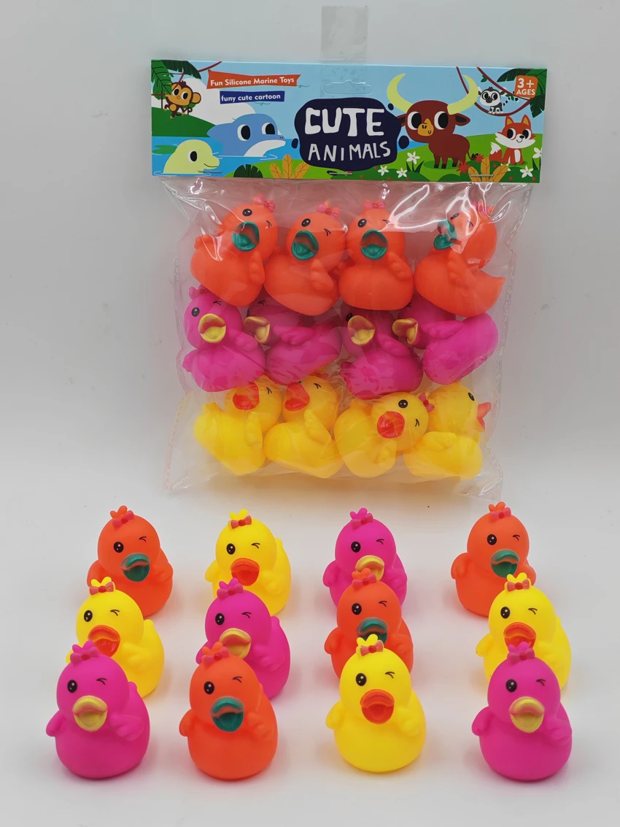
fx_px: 1624
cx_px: 310
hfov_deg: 21.6
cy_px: 414
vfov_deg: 28.6
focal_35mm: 68
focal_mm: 8.67
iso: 160
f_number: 2.4
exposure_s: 1/100
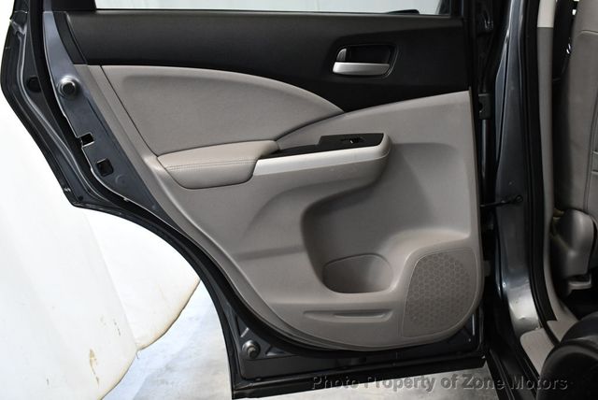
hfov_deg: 53.1
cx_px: 299
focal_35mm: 36
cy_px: 200
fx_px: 599
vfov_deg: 36.9
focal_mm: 18
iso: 1600
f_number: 3.5
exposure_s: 1/125
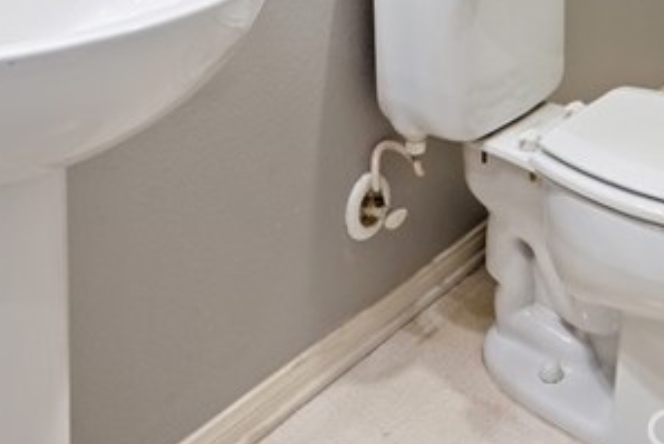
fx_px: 1015
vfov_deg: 19.8
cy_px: -300
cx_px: 448
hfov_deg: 35.8
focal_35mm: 55
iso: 250
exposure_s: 1/2.5
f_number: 7.1
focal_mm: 16
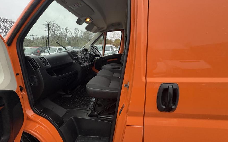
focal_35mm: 15
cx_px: 114
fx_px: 93
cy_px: 68
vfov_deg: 74.8
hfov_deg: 101.5
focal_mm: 2.22
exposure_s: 1/84
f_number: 2.2
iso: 200
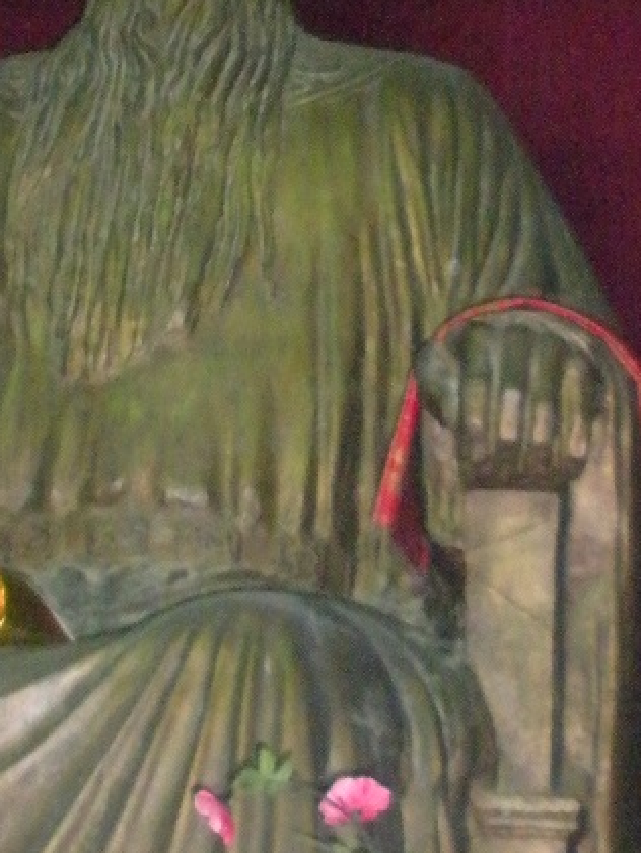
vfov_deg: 17.2
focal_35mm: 114
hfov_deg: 13.0
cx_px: 195
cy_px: 305
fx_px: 2813
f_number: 3.5
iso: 800
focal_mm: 6.3
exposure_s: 1/60
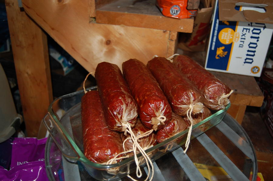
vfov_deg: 43.5
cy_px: 90
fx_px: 227
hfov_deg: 62.0
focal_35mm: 30
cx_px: 136
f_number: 3.8
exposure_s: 1/60
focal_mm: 20
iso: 400
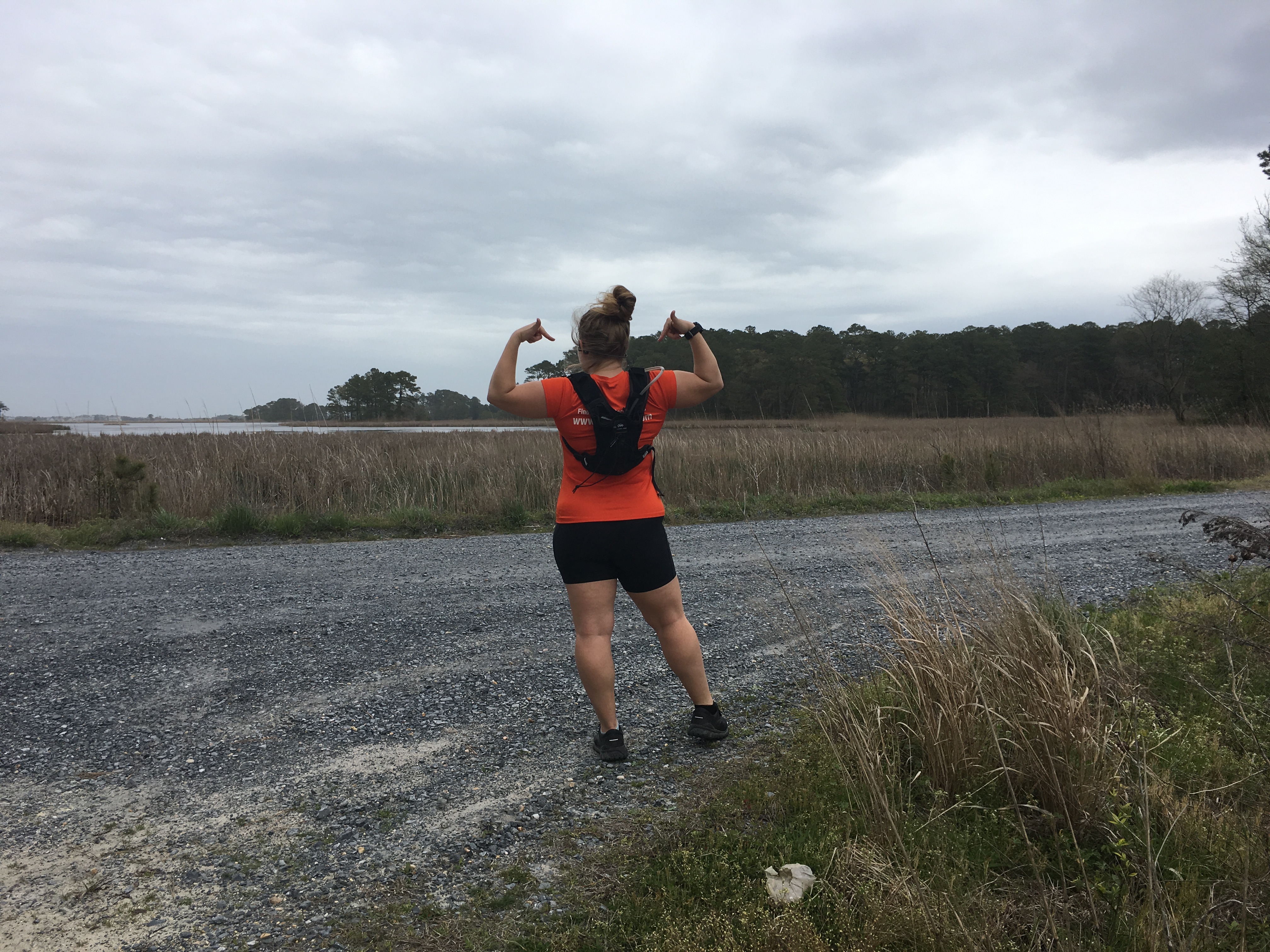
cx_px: 635
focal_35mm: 29
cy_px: 476
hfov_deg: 61.7
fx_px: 1064
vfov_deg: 48.2
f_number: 2.2
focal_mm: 4.15
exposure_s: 1/1748
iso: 25
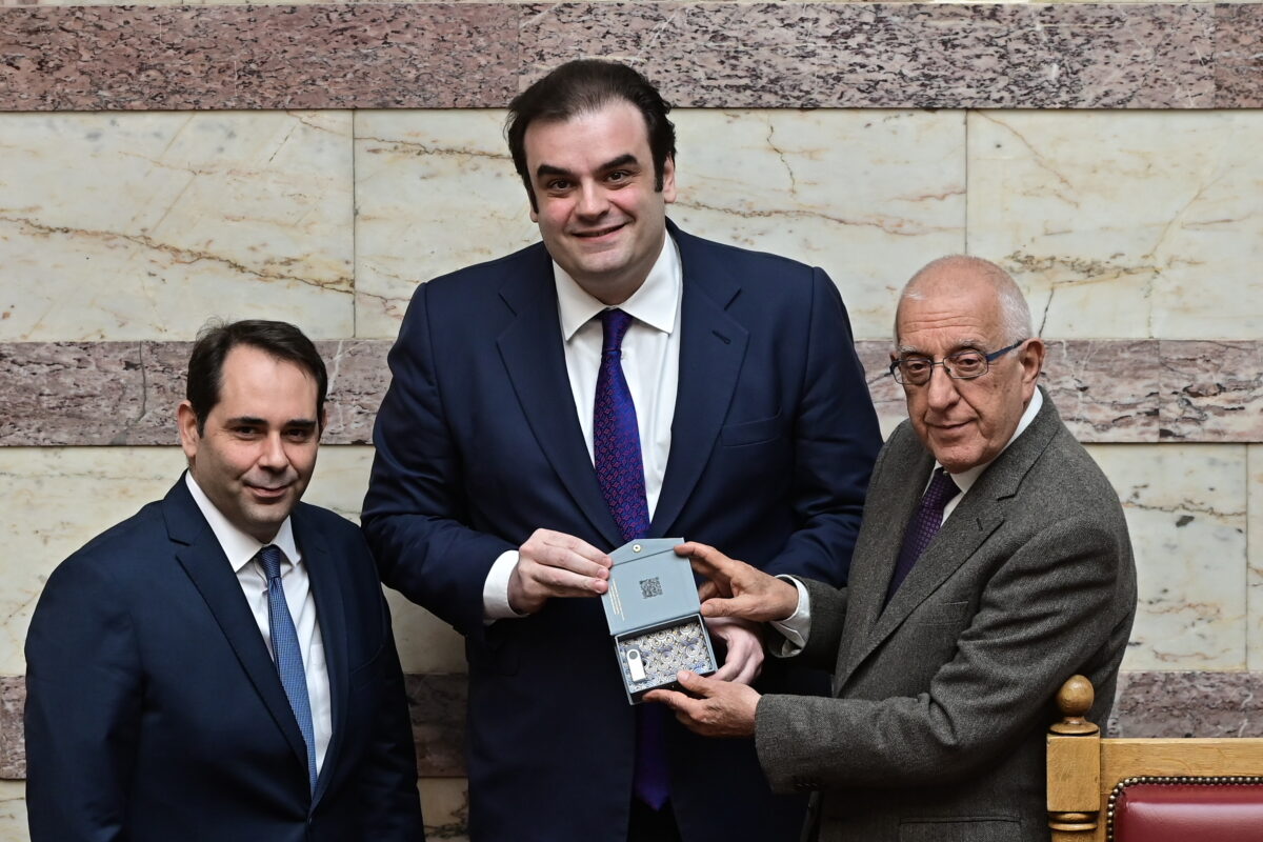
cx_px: 632
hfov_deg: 6.9
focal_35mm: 300
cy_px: 421
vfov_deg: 4.6
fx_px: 10524
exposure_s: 1/250
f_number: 4
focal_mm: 200
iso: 800
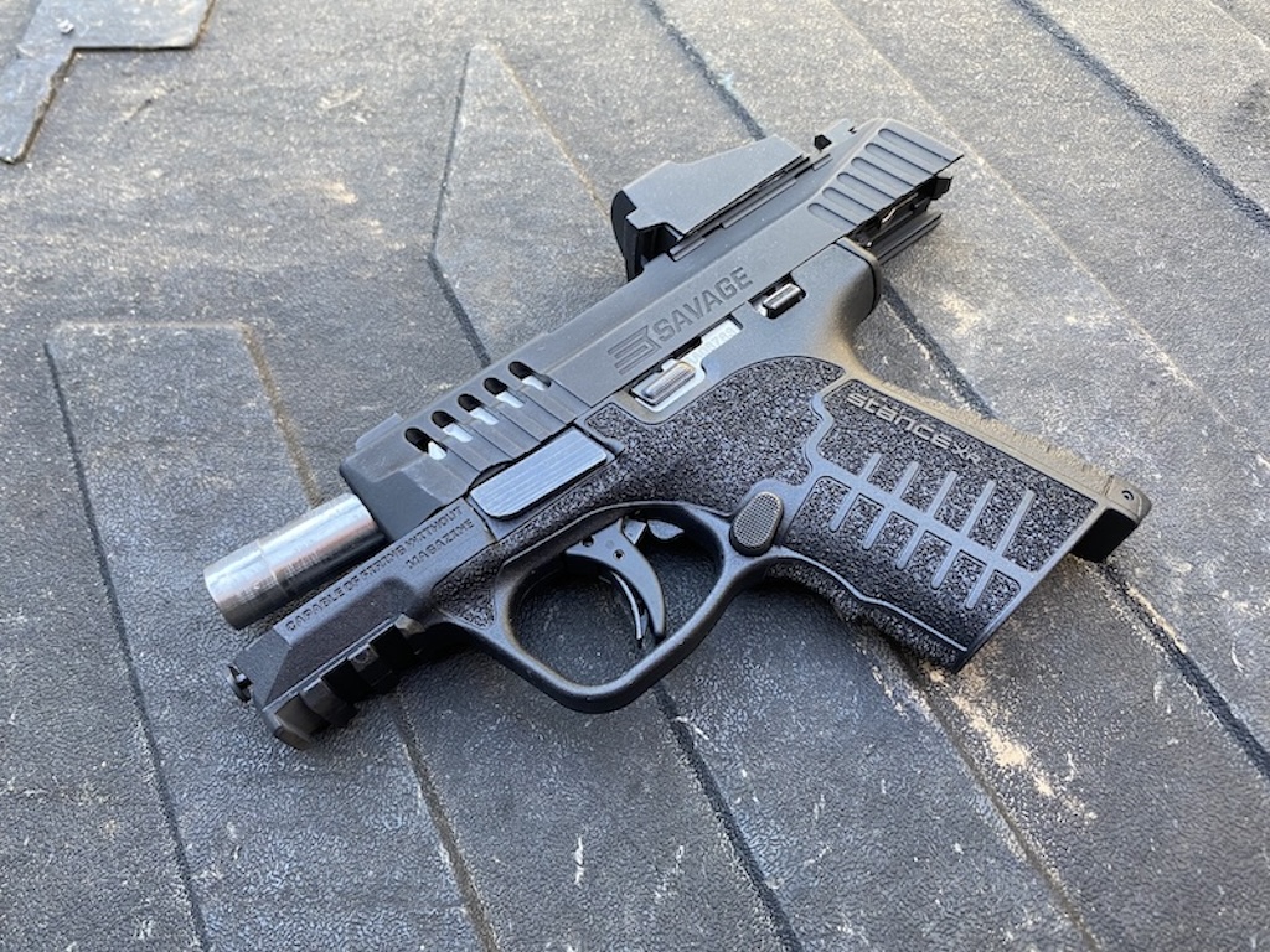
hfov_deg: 67.3
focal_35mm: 26
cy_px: 476
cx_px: 635
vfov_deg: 53.1
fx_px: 954
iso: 125
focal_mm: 4.25
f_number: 1.8
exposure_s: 1/99
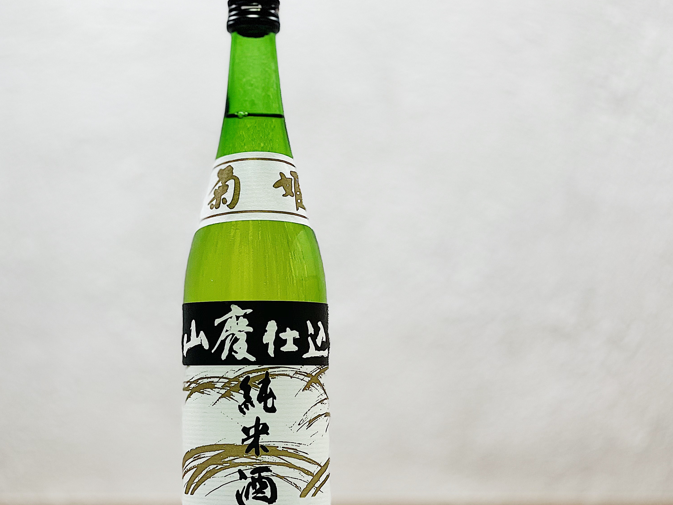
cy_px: 276
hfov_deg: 27.7
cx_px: 250
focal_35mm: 70
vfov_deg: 21.0
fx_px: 1361
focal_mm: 6
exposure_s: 1/100
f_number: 2
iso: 80
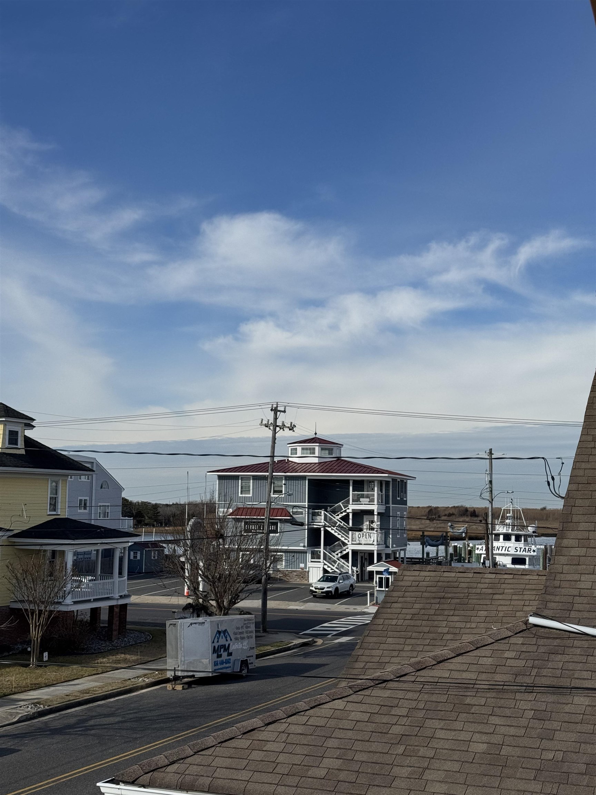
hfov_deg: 30.3
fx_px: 1102
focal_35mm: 48
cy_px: 398
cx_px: 298
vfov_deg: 39.7
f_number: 1.78
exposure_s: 1/7937
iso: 64
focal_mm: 6.76
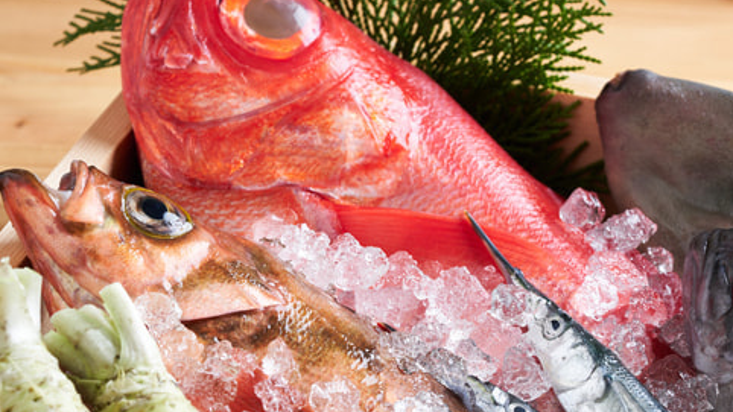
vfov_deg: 9.7
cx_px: 389
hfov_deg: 17.2
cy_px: 243
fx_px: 2429
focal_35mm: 125
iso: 100
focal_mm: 90
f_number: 8
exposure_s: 1/125
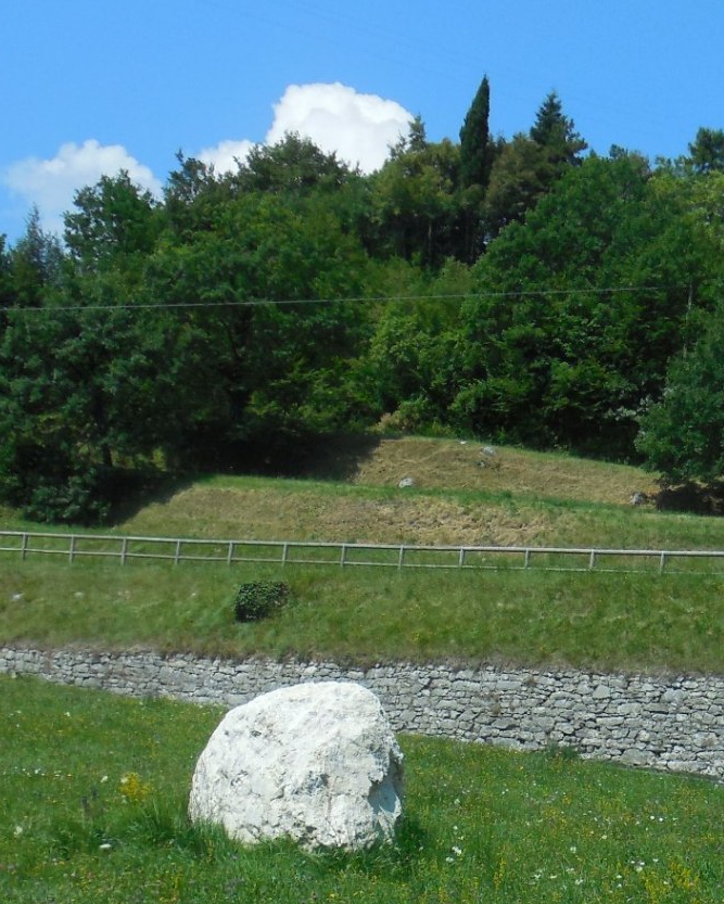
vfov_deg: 30.9
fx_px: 1606
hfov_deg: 24.4
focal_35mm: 60
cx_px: 708
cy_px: 672
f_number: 3.5
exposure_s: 1/1250
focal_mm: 4.6
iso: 125
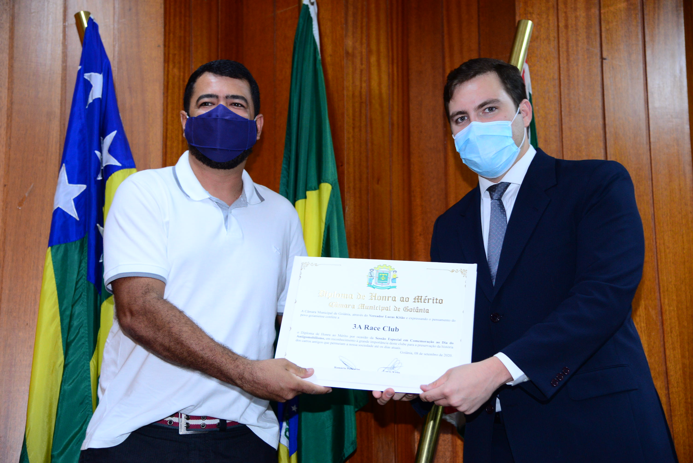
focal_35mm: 62
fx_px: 1194
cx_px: 346
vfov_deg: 21.9
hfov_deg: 32.4
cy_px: 232
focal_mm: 62
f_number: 4
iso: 1600
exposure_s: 1/60
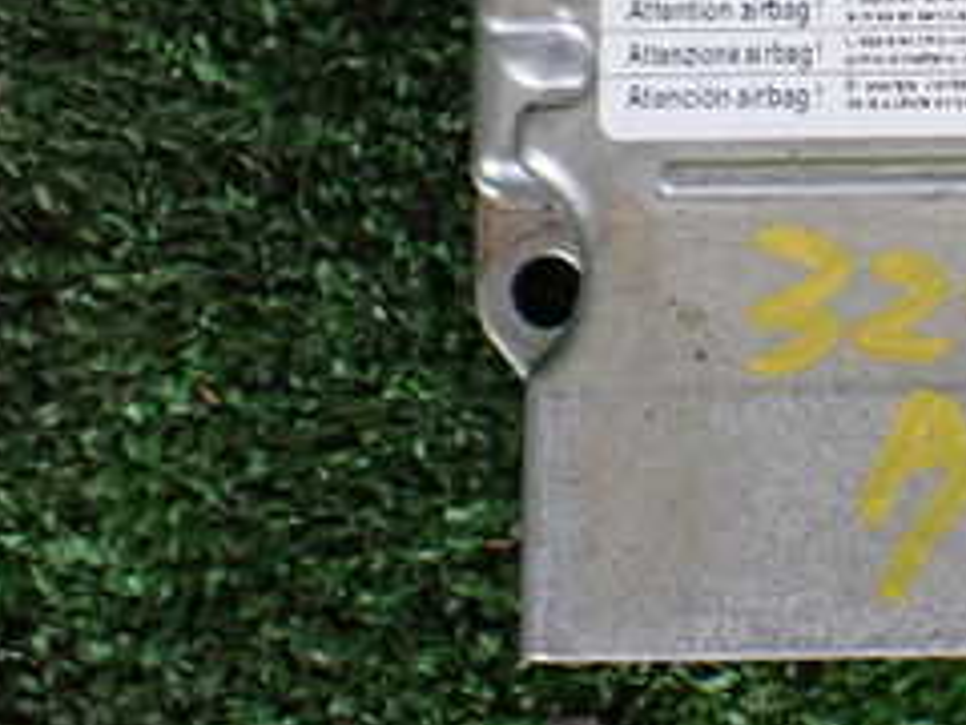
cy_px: 20
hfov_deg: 24.4
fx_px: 2093
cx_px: 1046
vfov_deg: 19.2
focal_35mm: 75
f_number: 2.3
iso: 500
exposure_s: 1/125
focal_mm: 5.4
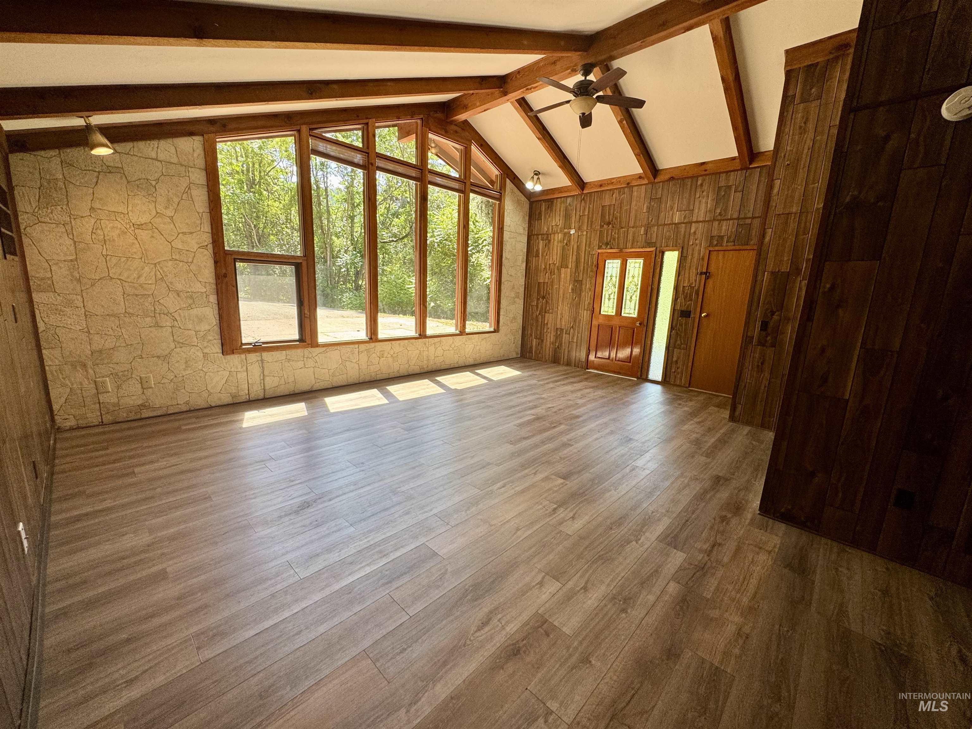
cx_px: 486
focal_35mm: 14
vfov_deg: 85.7
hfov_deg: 102.1
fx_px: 393
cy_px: 364
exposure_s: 1/99
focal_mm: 2.22
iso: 80
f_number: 2.2
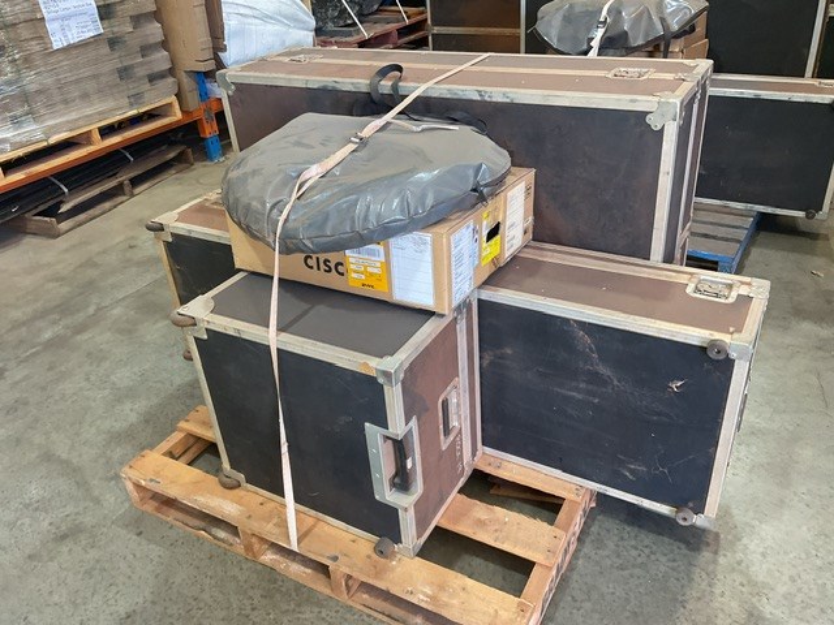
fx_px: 699
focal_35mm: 29
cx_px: 417
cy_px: 312
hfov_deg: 61.7
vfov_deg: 48.2
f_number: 1.8
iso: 100
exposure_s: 1/60
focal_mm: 3
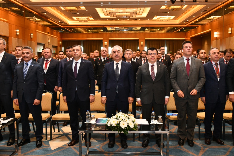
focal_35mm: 35
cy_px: 78
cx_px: 117
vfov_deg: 37.9
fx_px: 227
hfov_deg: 54.4
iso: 6400
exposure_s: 1/60
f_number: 8
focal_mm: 35
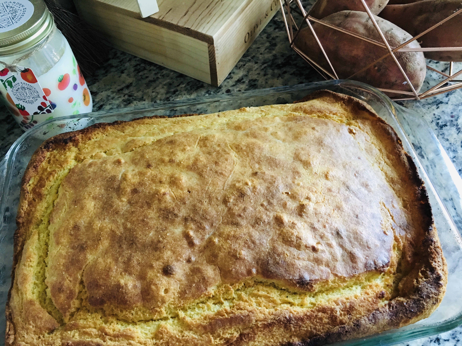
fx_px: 387
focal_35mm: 29
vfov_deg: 48.2
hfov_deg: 61.7
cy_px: 173
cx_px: 231
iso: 200
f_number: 2.2
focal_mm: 4.15
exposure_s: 1/15
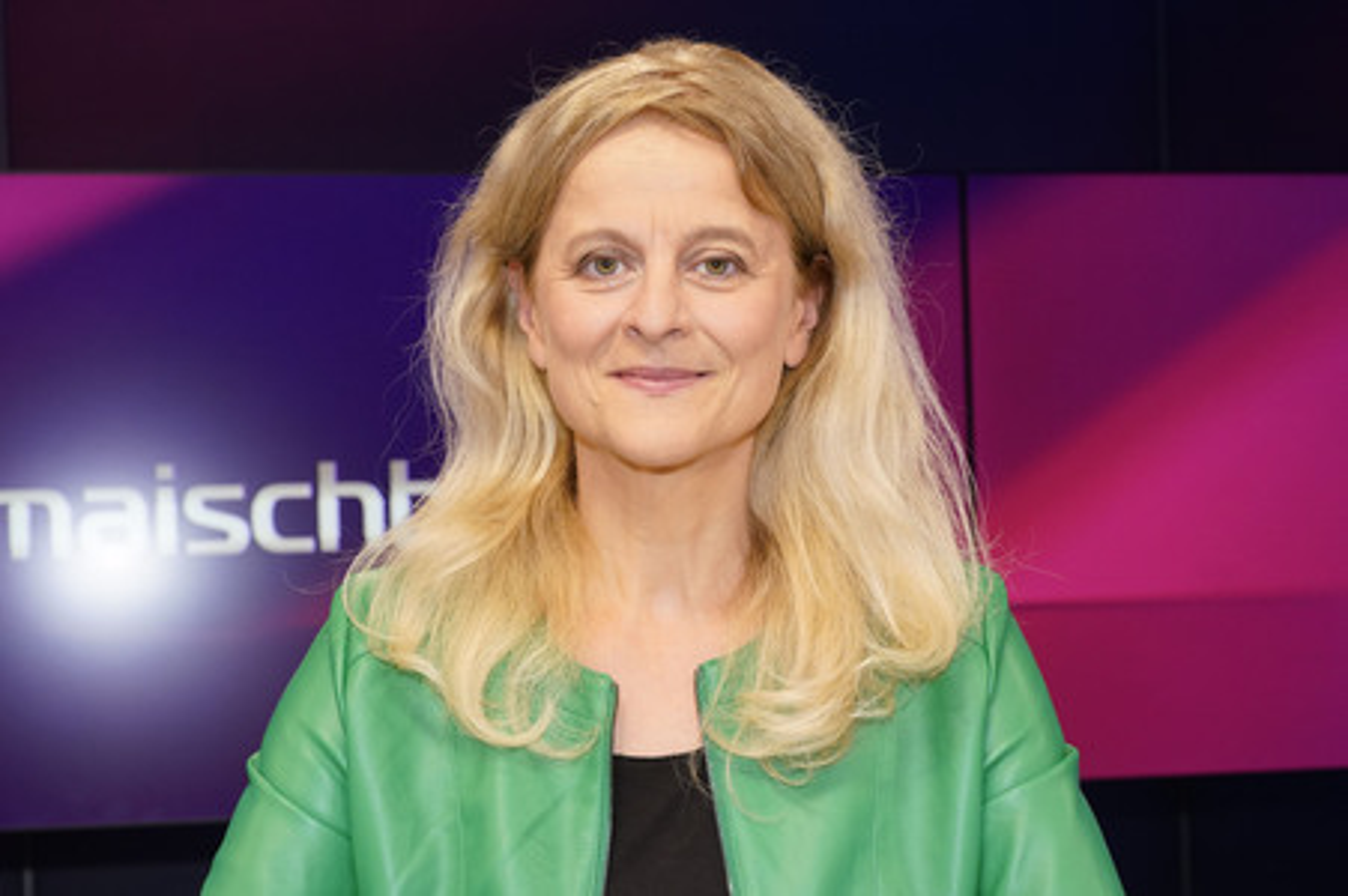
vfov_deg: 30.5
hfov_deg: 44.5
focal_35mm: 44
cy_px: 448
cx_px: 674
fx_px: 1646
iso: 2000
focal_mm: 44
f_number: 5
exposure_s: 1/160
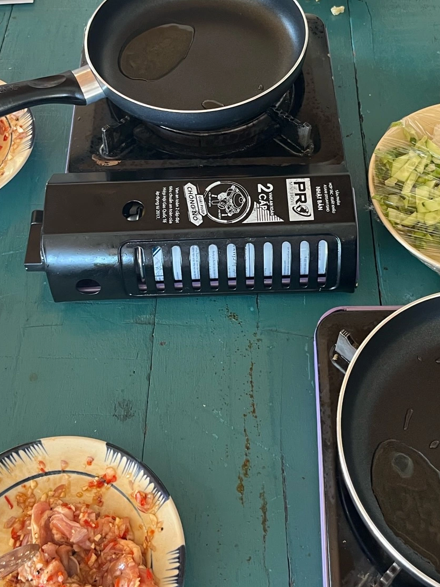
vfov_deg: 39.2
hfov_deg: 30.2
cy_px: 194
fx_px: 814
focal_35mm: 48
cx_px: 257
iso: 160
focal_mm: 5.1
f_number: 1.6
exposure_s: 1/60
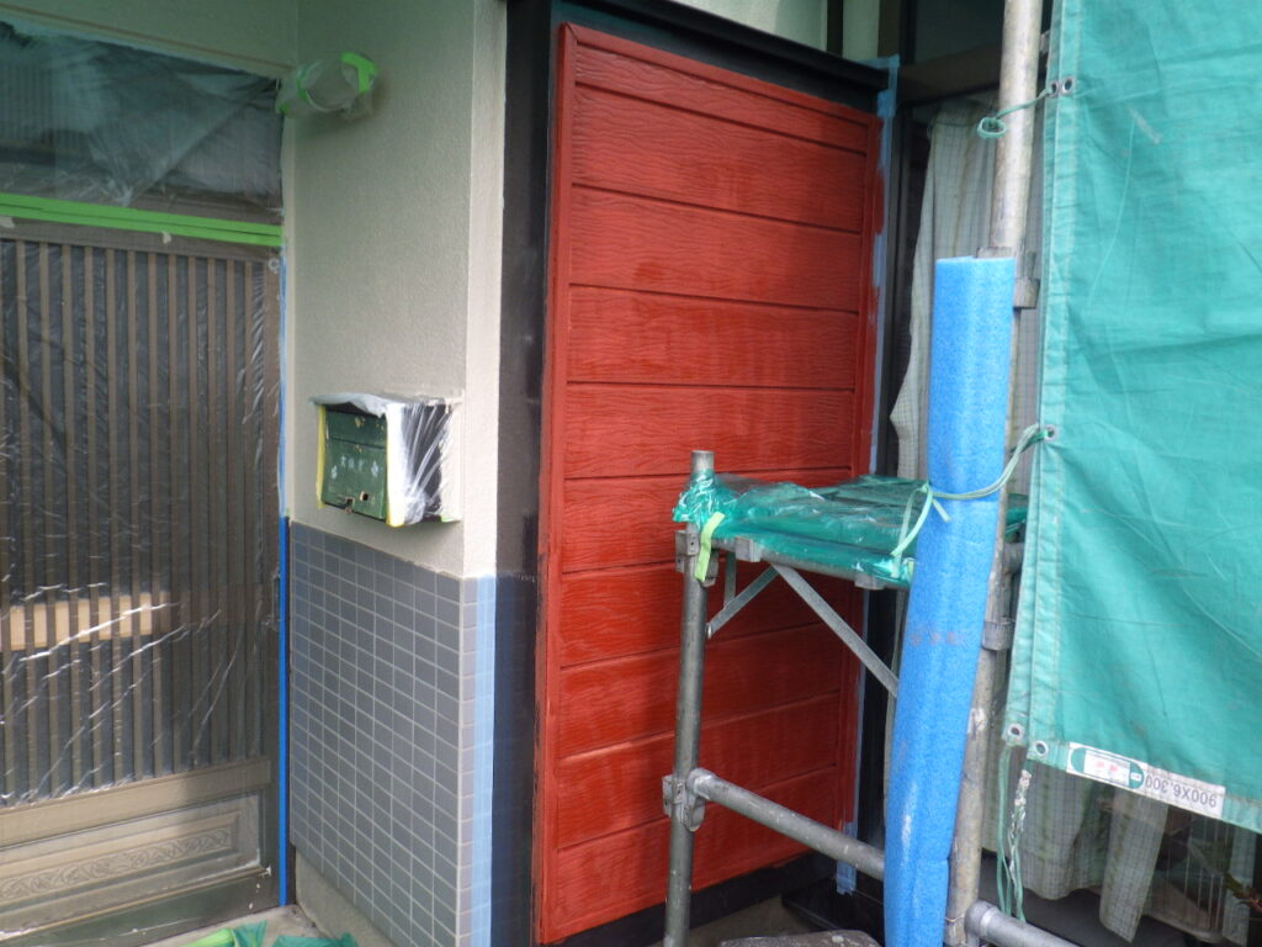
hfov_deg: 63.4
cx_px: 631
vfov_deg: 49.7
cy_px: 474
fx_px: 1021
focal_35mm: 28
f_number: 3.5
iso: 125
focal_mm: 5
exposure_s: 1/125
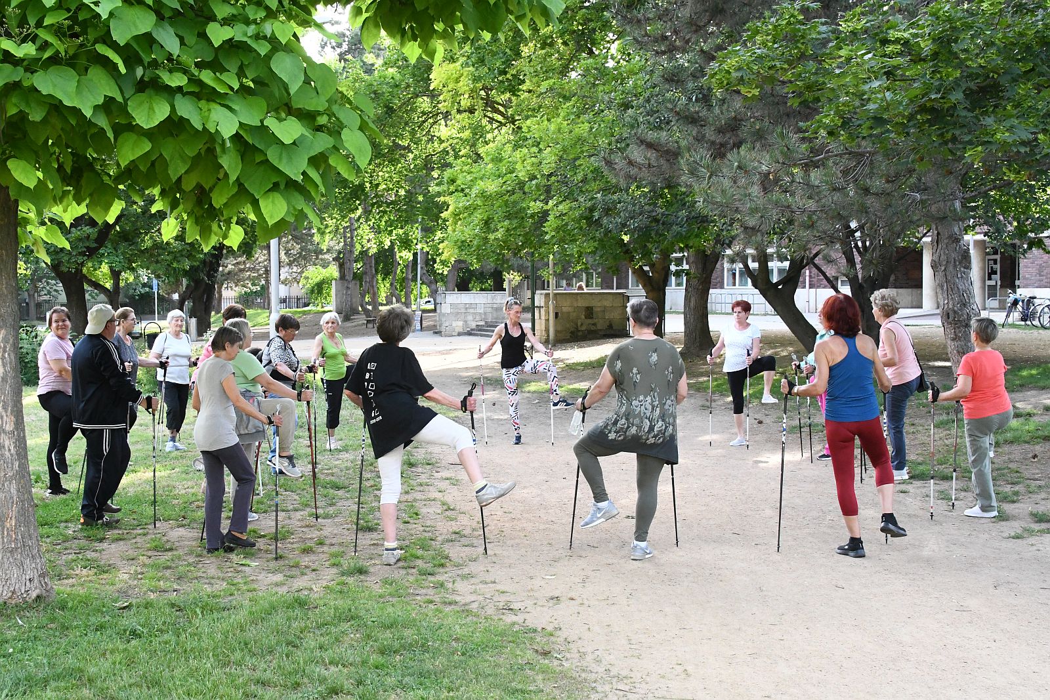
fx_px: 1488
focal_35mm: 51
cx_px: 525
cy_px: 350
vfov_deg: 26.5
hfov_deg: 38.9
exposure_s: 1/400
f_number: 10
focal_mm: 34
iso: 5000
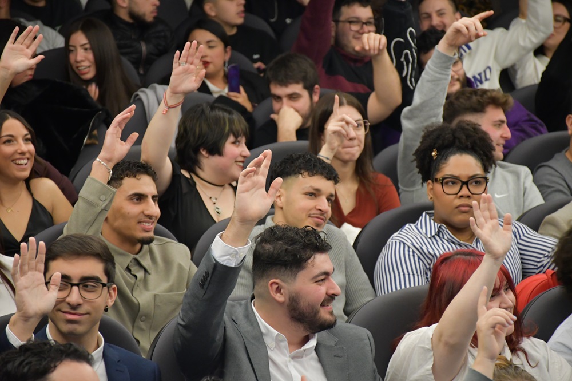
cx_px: 286
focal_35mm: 157
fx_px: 2494
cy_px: 190
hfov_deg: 13.1
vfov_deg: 8.7
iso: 3600
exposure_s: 1/60
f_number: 5.6
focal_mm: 105
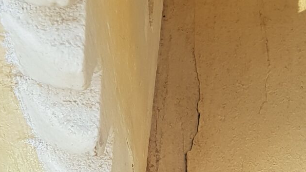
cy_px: 162
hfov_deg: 16.4
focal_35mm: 130
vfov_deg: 9.3
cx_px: 241
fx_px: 1055
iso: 64
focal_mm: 4.3
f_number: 2.4
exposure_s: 1/100
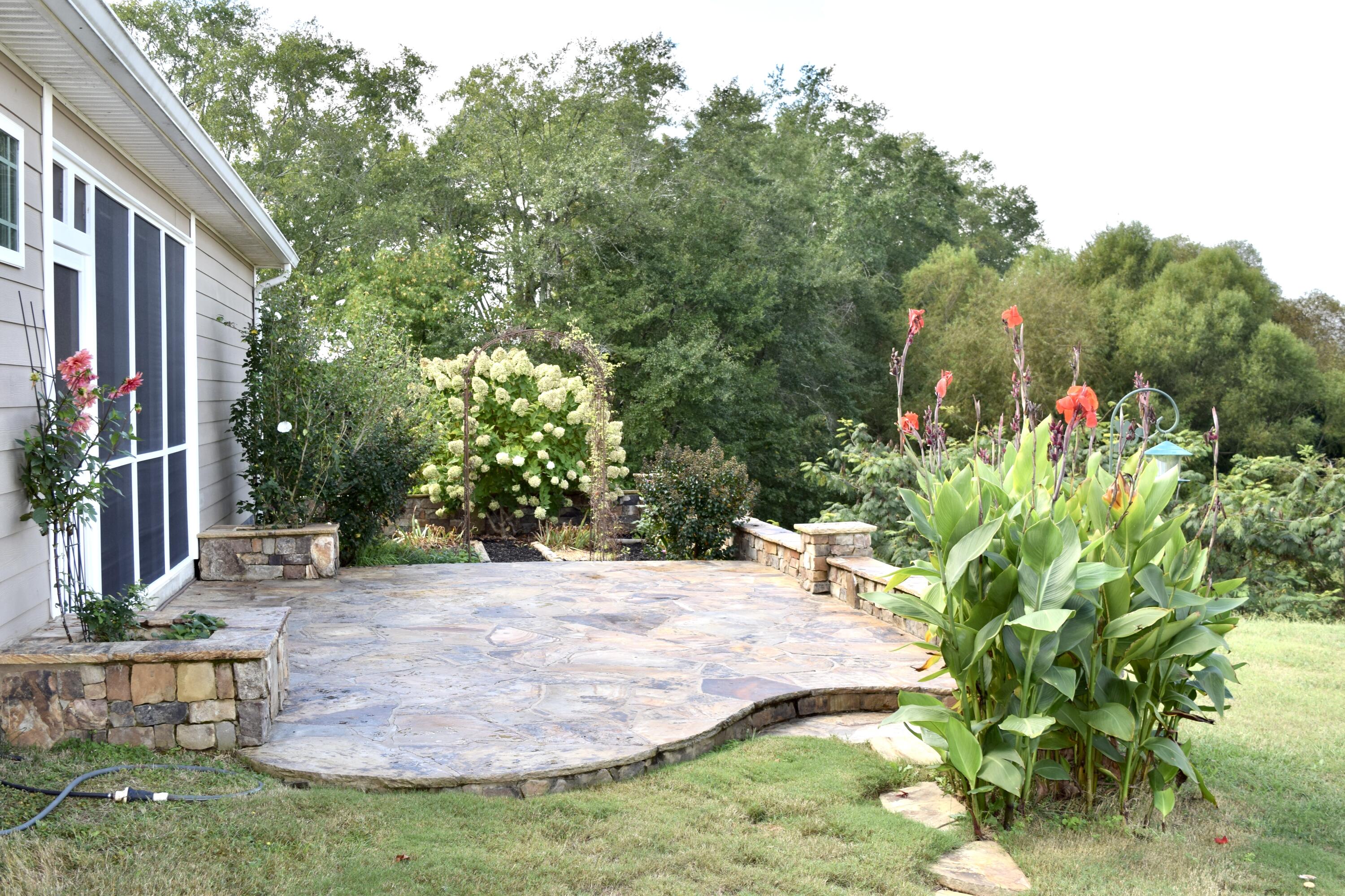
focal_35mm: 36
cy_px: 448
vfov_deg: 36.9
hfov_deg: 53.1
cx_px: 672
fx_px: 1345
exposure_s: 1/200
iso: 100
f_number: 5
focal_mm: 24
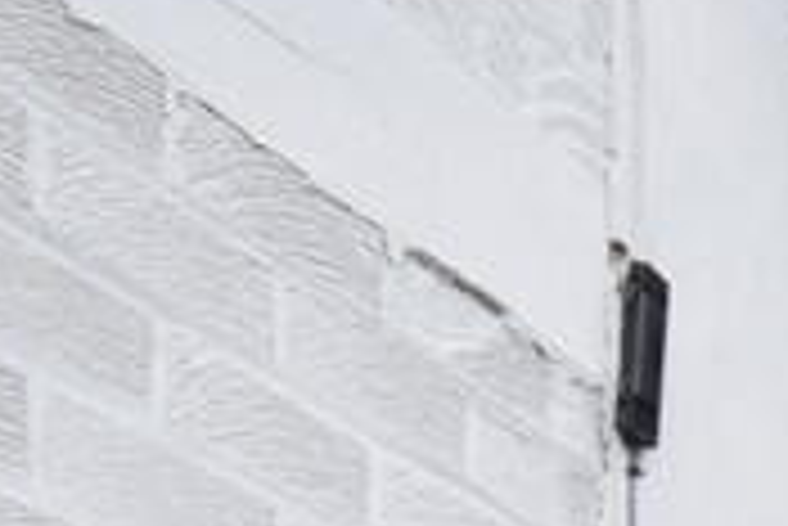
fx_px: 2694
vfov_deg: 9.3
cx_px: 1396
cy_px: 1468
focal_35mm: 123
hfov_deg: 14.7
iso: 400
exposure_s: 1/250
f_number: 8
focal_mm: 14
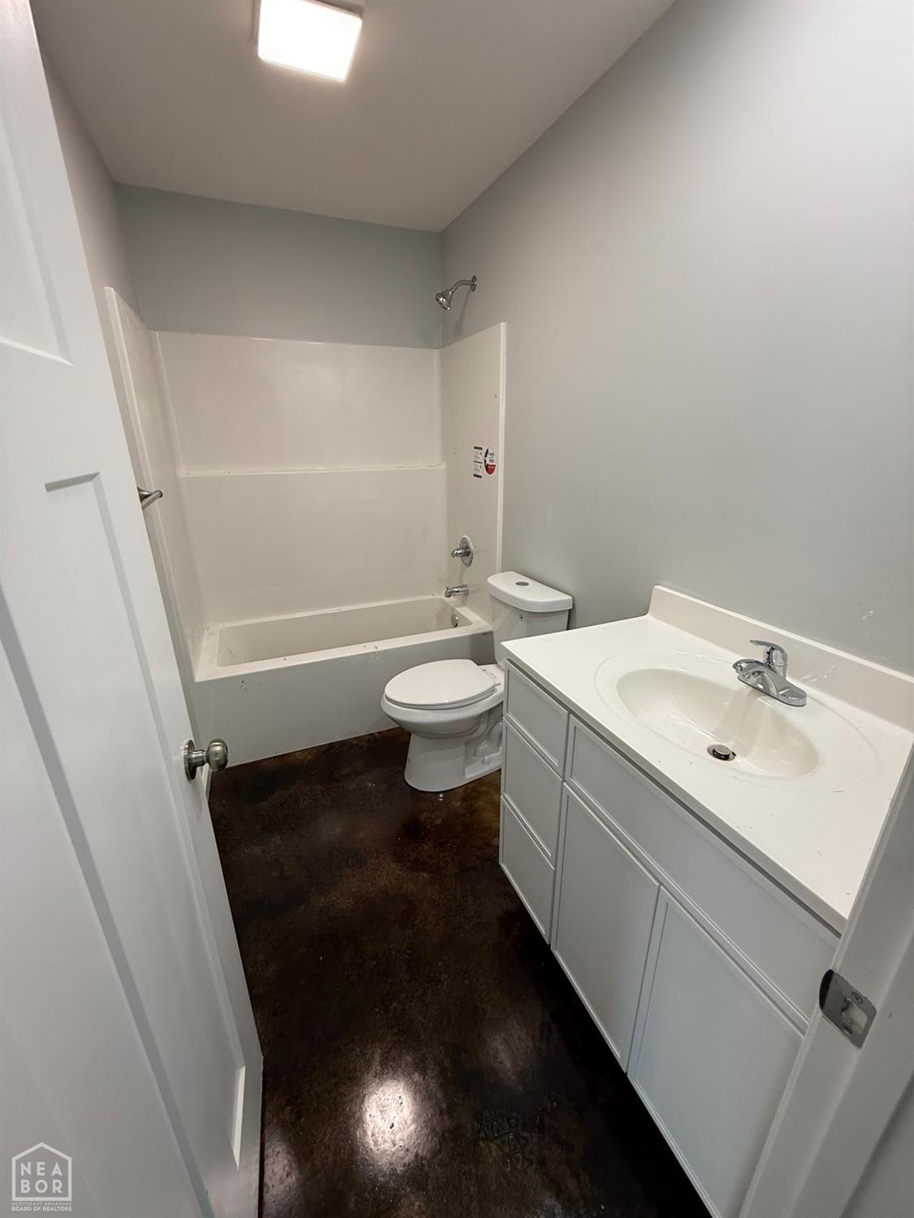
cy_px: 609
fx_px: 493
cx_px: 457
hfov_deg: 85.7
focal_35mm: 14
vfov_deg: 102.1
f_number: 2.2
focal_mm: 2.22
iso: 160
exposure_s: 1/120
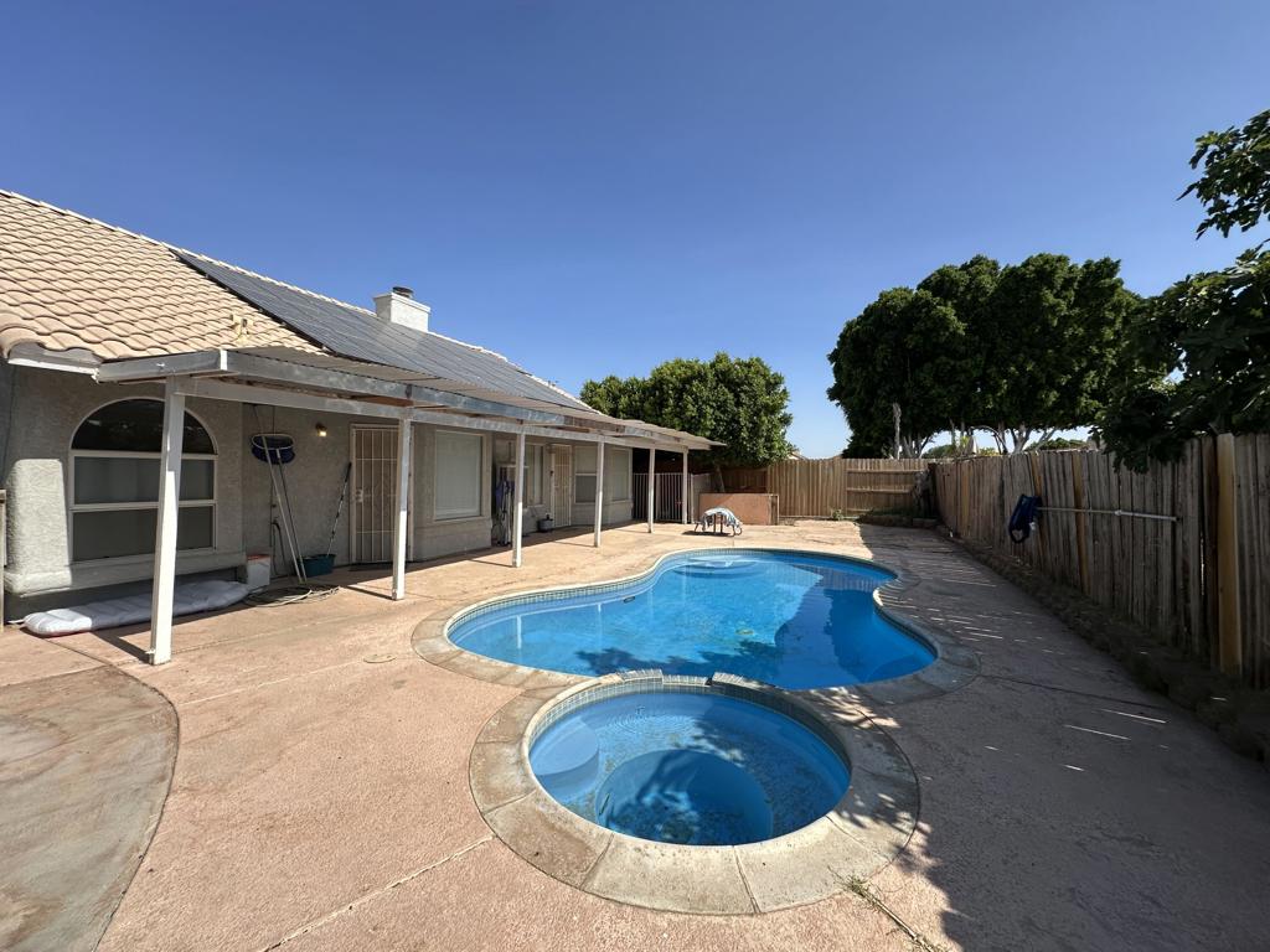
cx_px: 635
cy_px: 476
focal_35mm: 14
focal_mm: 2.22
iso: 50
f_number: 2.2
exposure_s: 1/2398
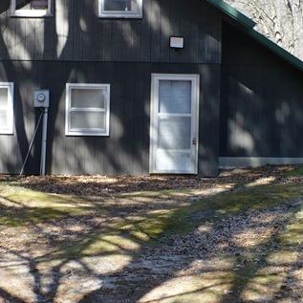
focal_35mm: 66
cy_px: 124
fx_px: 654
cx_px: 99
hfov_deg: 25.9
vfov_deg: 26.1
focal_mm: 6.1
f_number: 2.8
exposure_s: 1/250
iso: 100
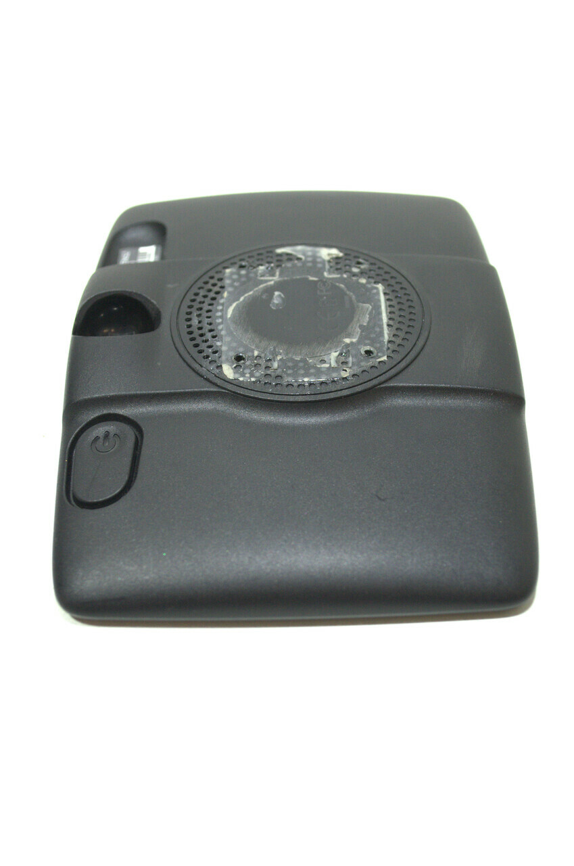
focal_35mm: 52
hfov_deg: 25.7
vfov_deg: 37.9
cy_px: 433
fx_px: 1260
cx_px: 287
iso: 2000
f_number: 6.3
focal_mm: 35
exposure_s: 1/160
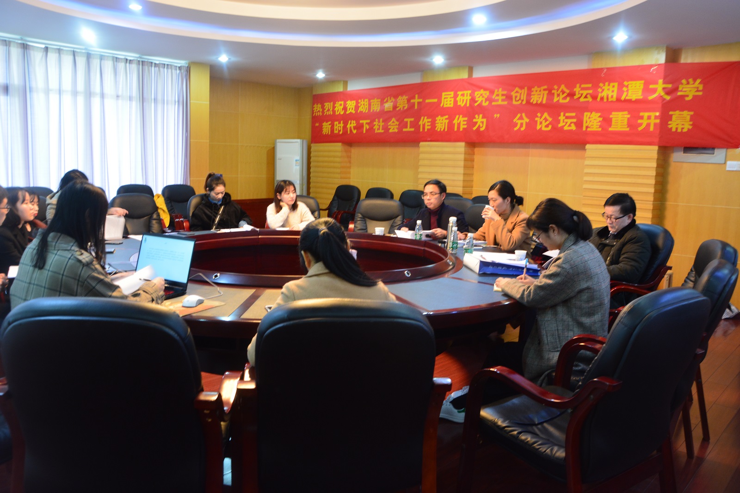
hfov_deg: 67.4
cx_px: 370
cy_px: 246
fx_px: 555
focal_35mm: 27
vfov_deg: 47.9
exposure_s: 1/8
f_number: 5.6
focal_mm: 18
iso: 800
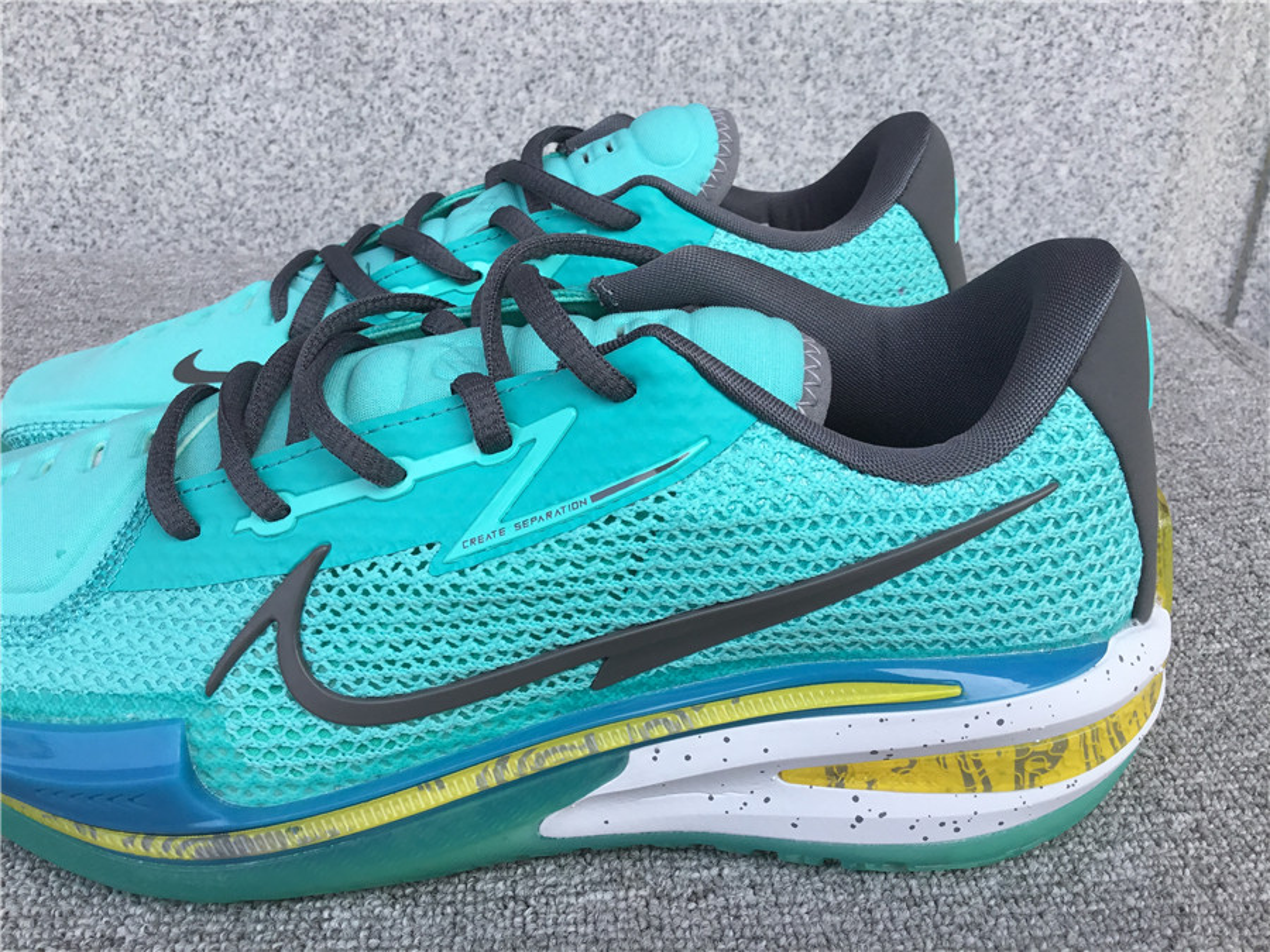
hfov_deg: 58.4
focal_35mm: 31
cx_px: 635
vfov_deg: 45.4
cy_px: 476
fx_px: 1137
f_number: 2.4
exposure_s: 1/345
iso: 25
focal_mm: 3.3
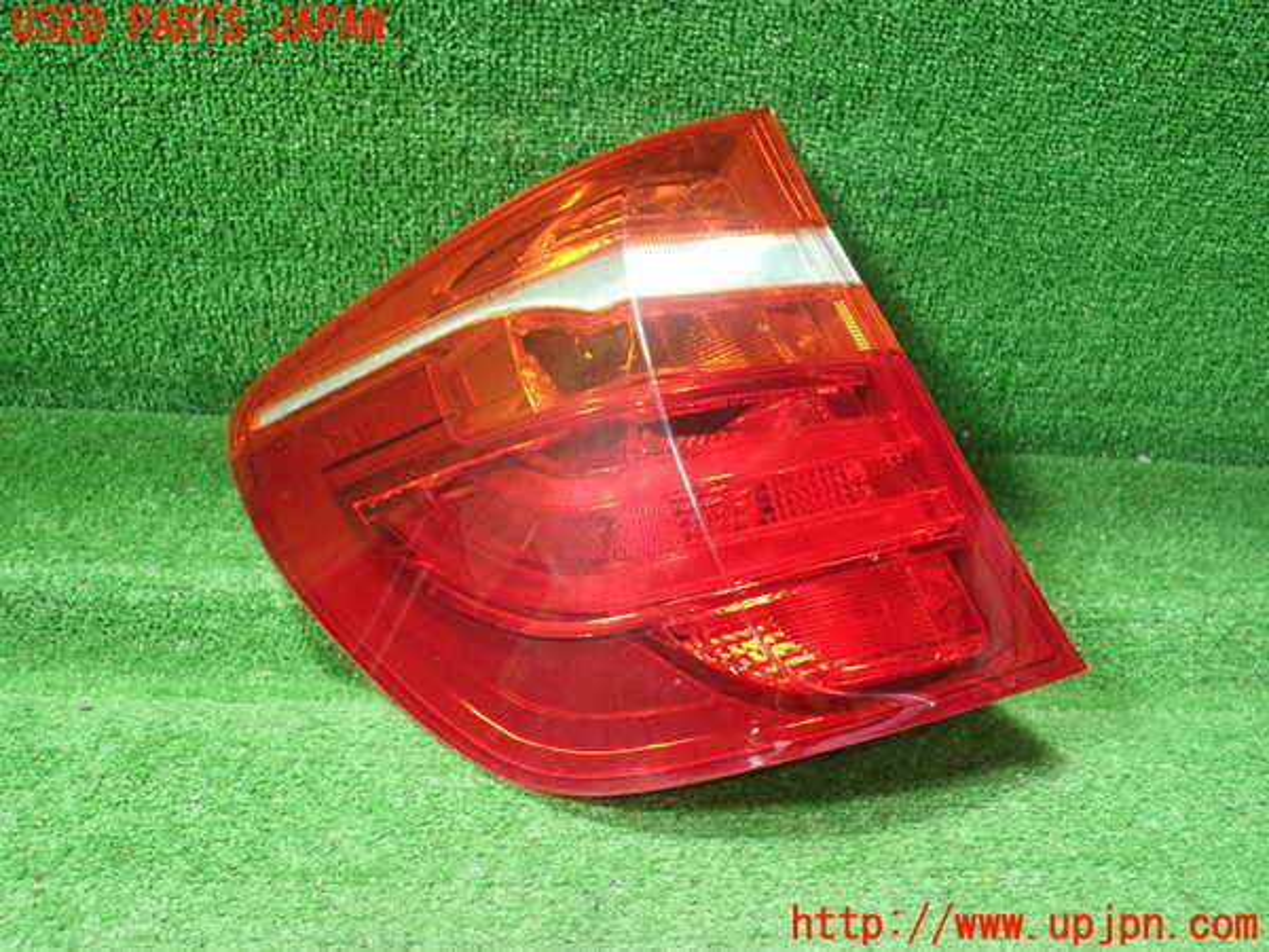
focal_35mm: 30
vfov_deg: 46.8
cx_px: 634
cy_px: 476
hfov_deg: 60.0
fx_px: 1100
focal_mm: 5.5
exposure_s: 1/100
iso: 800
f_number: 2.3
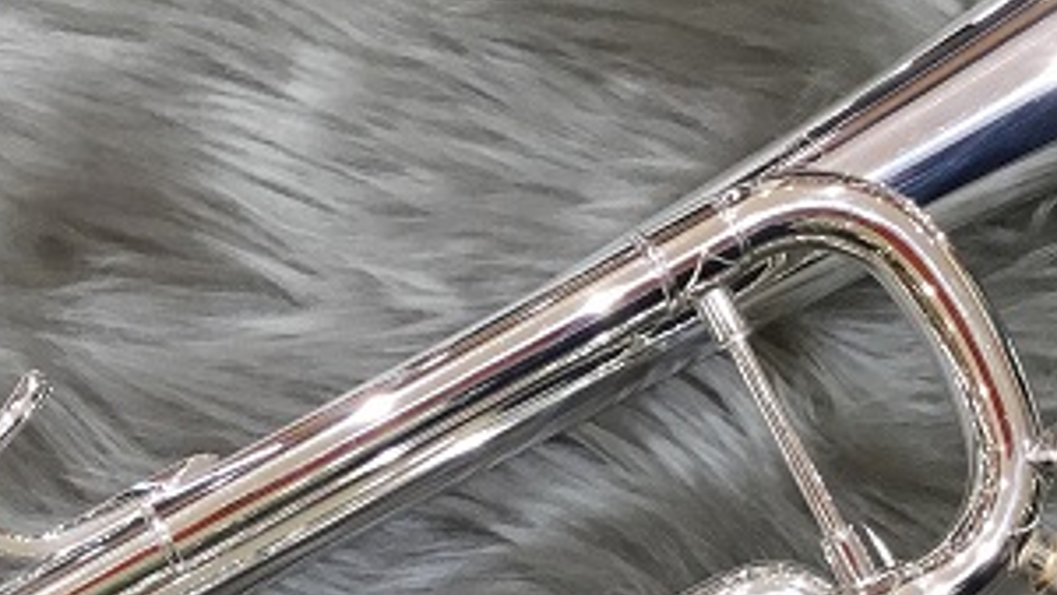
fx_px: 2579
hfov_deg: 22.9
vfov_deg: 12.9
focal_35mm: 92
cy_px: 648
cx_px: 264
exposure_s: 1/30
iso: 25
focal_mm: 3.3
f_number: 2.4
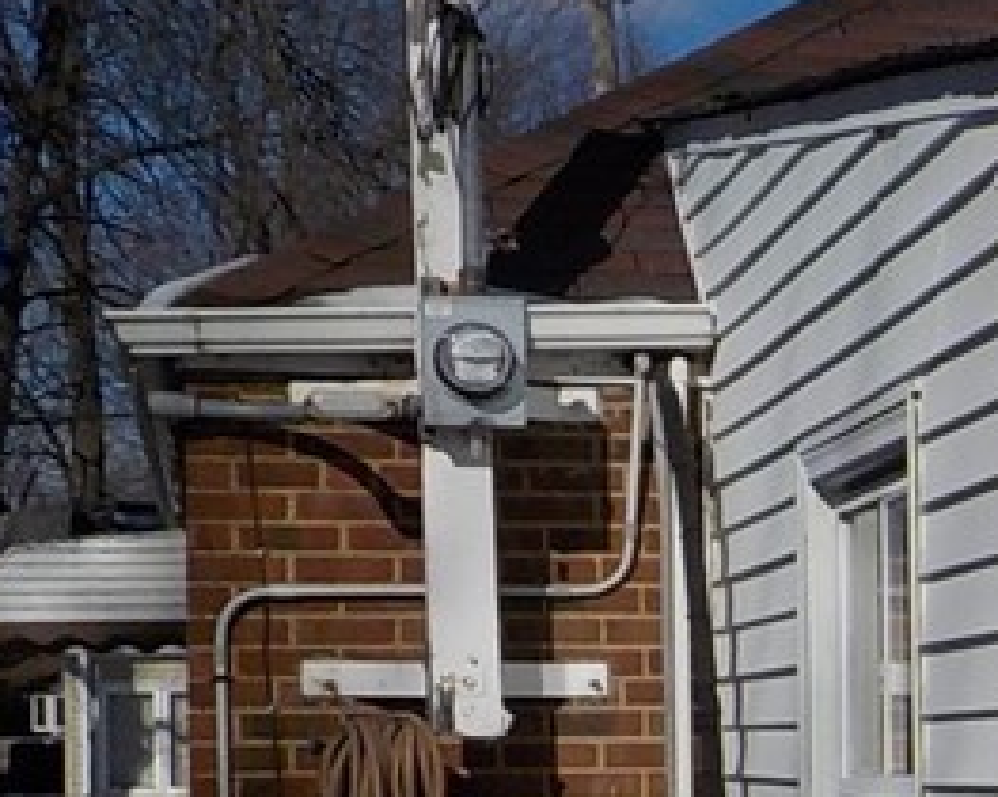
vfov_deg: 13.4
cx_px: 1844
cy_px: 679
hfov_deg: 14.6
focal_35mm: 114
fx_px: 3365
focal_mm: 4.1
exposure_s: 1/1250
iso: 125
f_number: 6.6
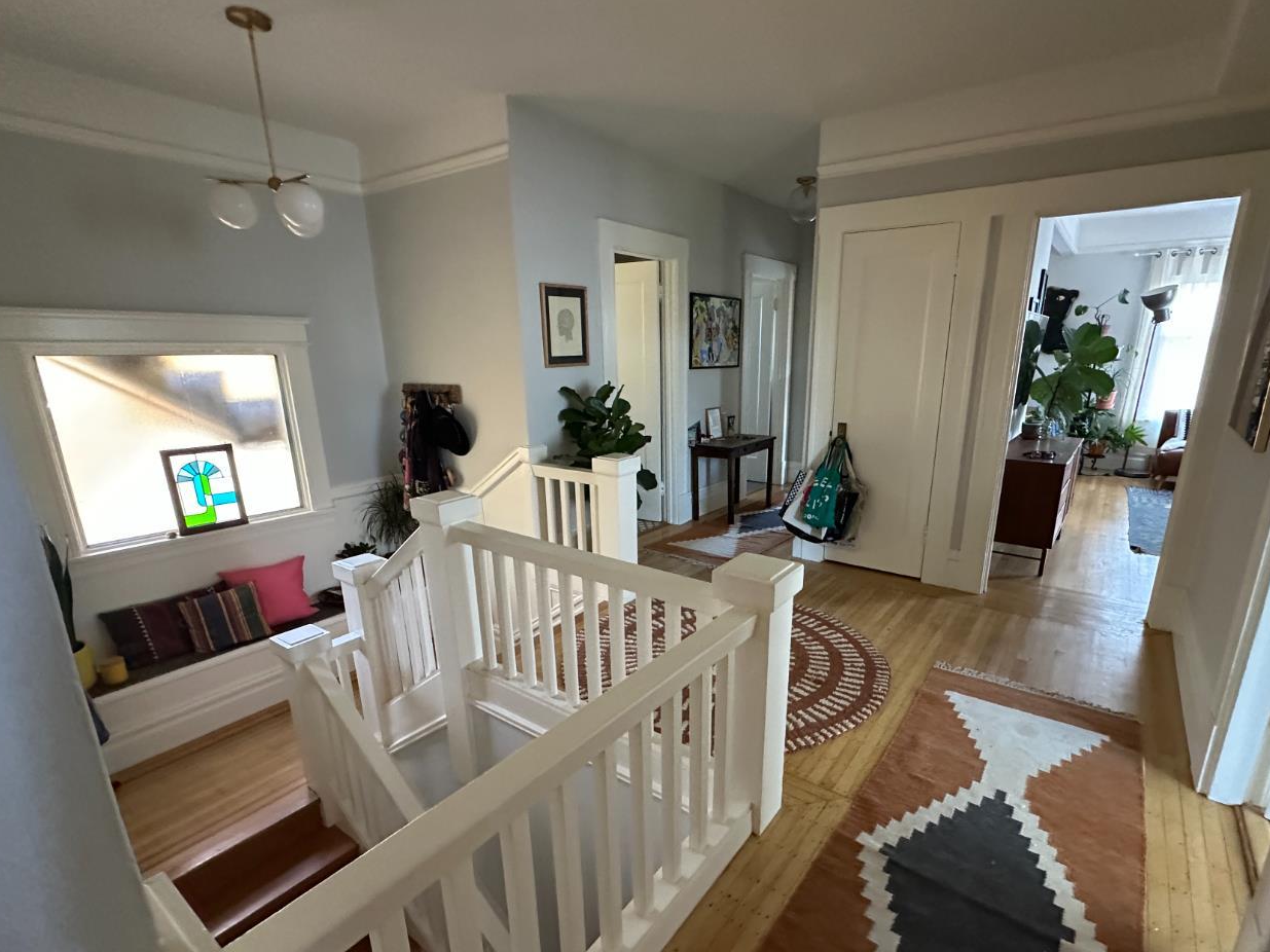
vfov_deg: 74.5
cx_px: 678
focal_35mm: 17
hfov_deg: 90.9
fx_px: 624
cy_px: 527
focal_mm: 2.22
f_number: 2.2
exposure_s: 1/60
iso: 800
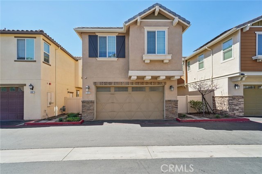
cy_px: 87
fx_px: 116
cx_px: 131
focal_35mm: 16
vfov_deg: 73.7
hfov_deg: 96.8
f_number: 8
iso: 100
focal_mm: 16
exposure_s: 1/125
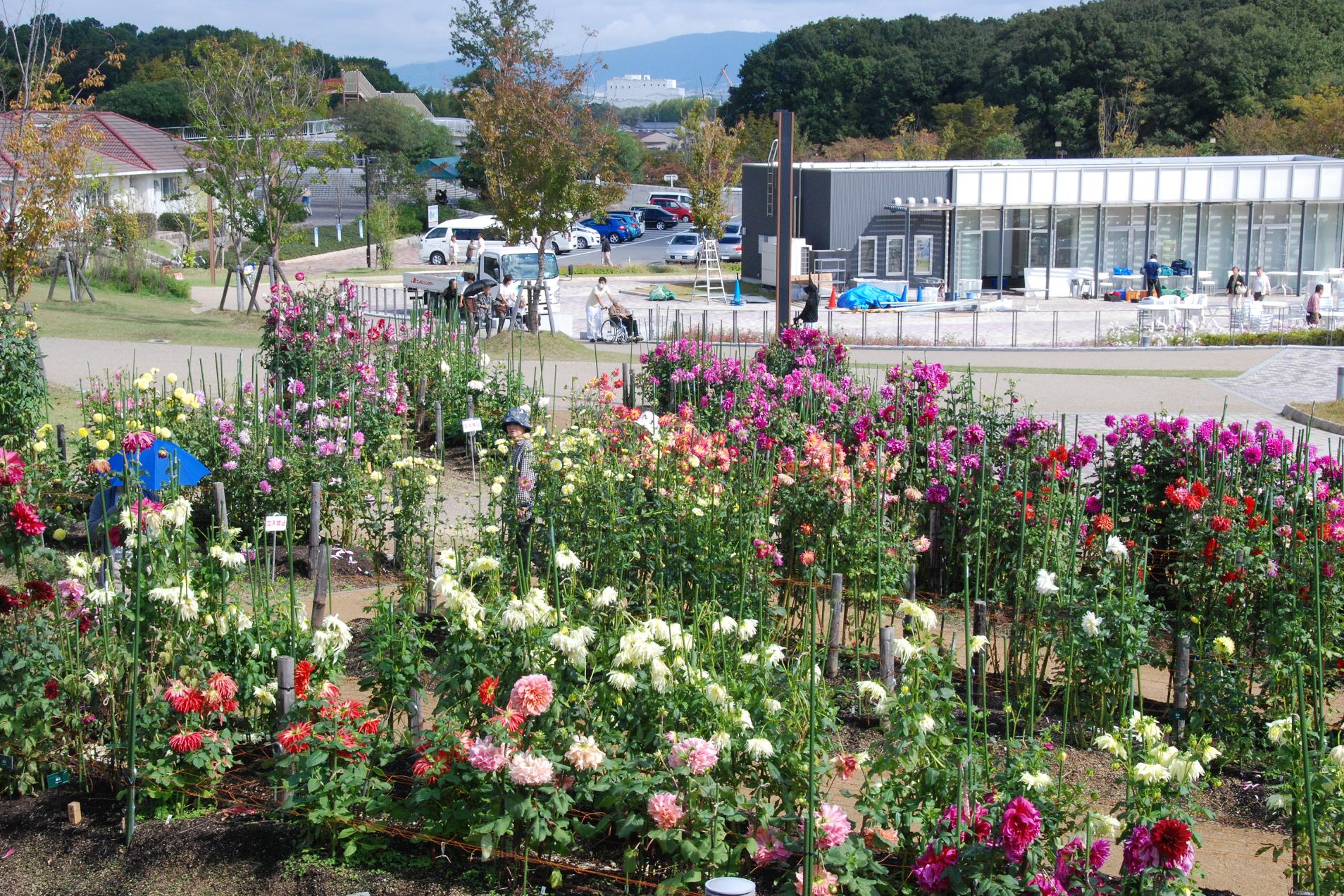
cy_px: 455
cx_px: 667
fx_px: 2389
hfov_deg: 31.4
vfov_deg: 21.2
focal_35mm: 64
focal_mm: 42
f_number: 16
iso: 400
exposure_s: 1/200
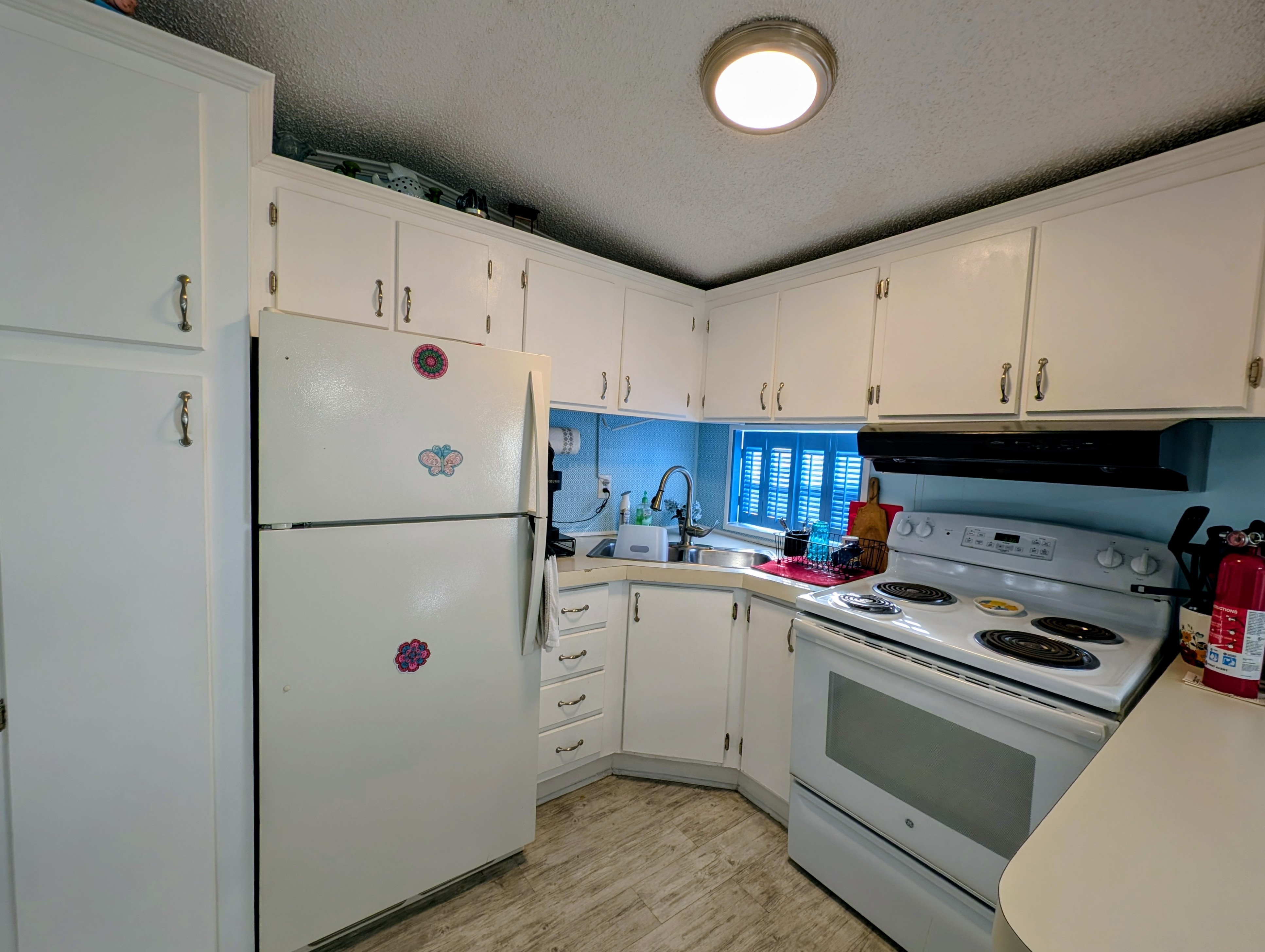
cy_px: 476
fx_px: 439
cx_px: 632
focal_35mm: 12
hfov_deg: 110.5
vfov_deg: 94.6
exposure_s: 1/120
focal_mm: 2.23
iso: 58
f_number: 1.95
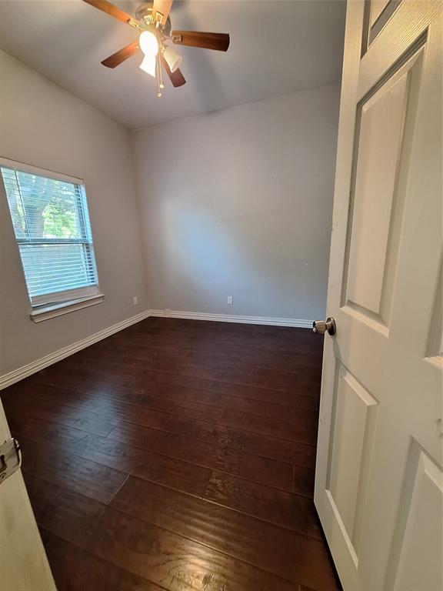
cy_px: 296
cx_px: 222
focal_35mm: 13
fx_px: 222
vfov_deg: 106.2
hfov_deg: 89.9
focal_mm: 1.74
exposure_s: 1/24
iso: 160
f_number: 2.2
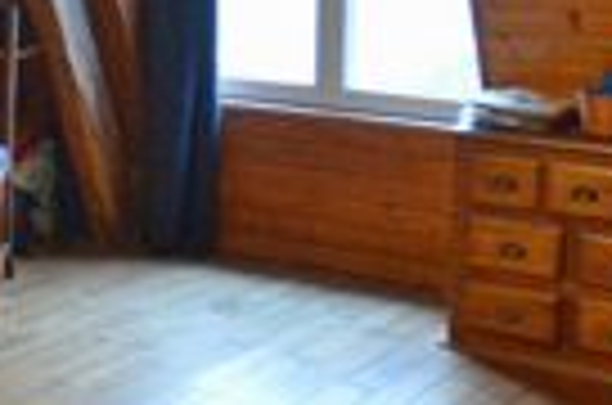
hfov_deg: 23.8
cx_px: -115
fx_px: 1323
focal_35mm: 78
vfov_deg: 17.0
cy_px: 0
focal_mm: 10
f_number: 3.5
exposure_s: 1/60
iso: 1000
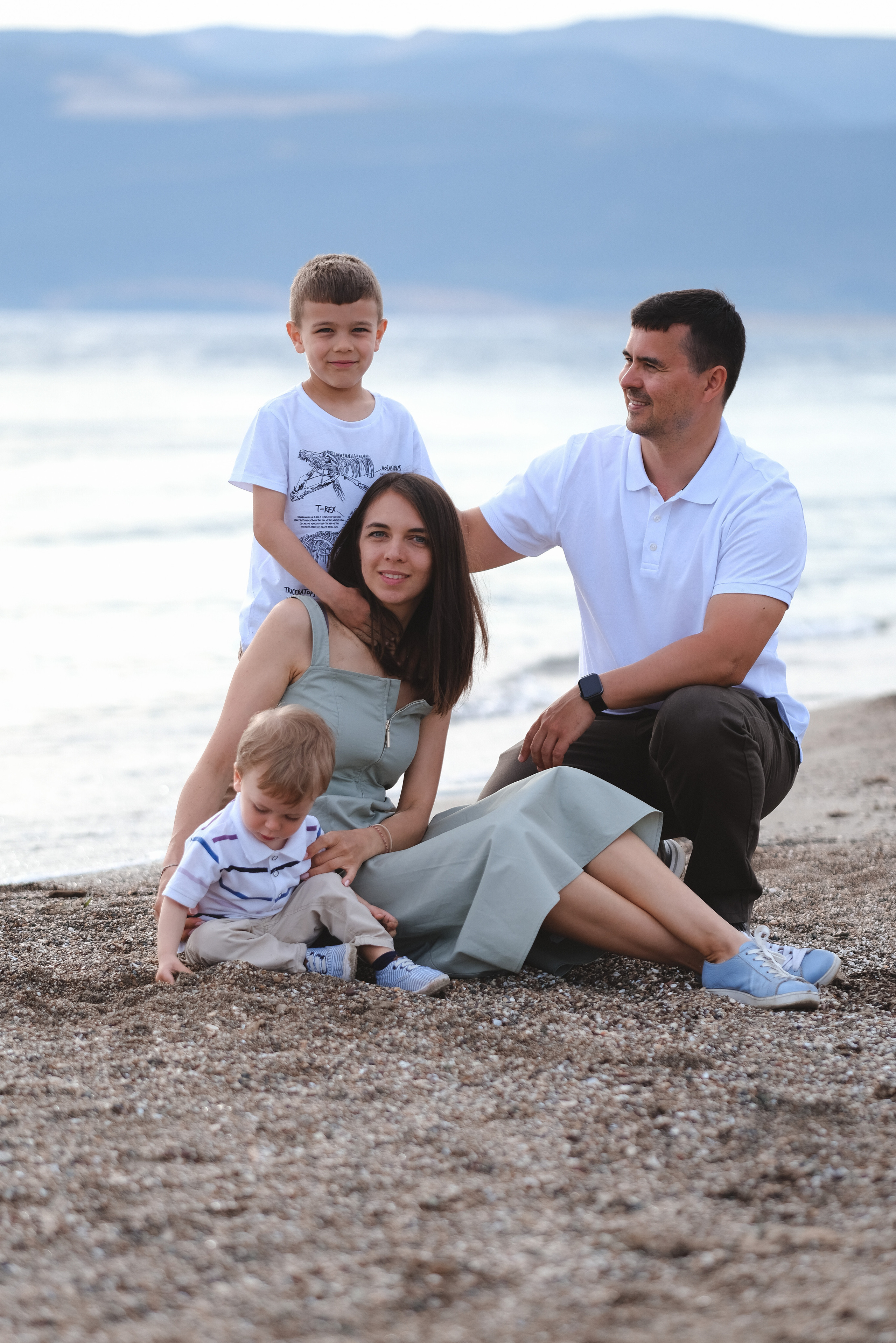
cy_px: 672
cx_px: 448
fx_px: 5040
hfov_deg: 10.2
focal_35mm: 135
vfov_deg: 15.2
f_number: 2
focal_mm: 90
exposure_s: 1/1250
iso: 160
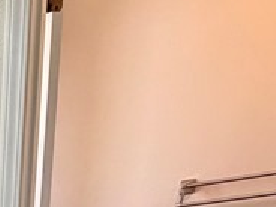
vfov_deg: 13.5
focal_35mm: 78
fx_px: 622
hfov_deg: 17.7
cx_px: -273
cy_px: 504
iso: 200
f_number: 2.2
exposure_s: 1/60
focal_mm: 2.22
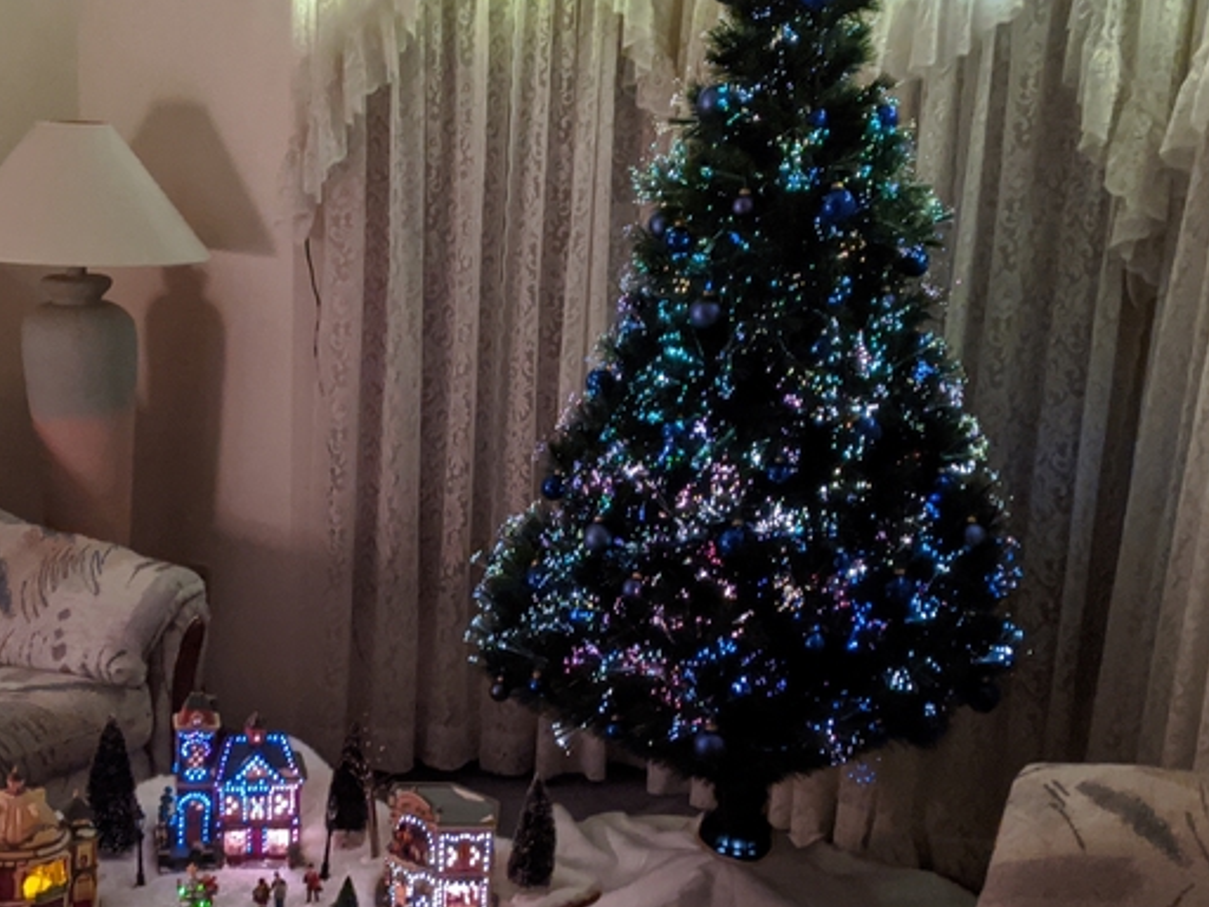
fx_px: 1886
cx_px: 508
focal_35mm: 54
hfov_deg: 35.5
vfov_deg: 26.9
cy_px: 593
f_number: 1.8
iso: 355
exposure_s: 1/24
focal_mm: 4.44
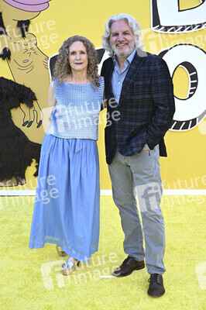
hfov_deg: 24.2
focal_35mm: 56
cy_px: 155
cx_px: 103
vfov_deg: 35.7
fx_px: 481
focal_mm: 56
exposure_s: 1/200
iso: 640
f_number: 7.1
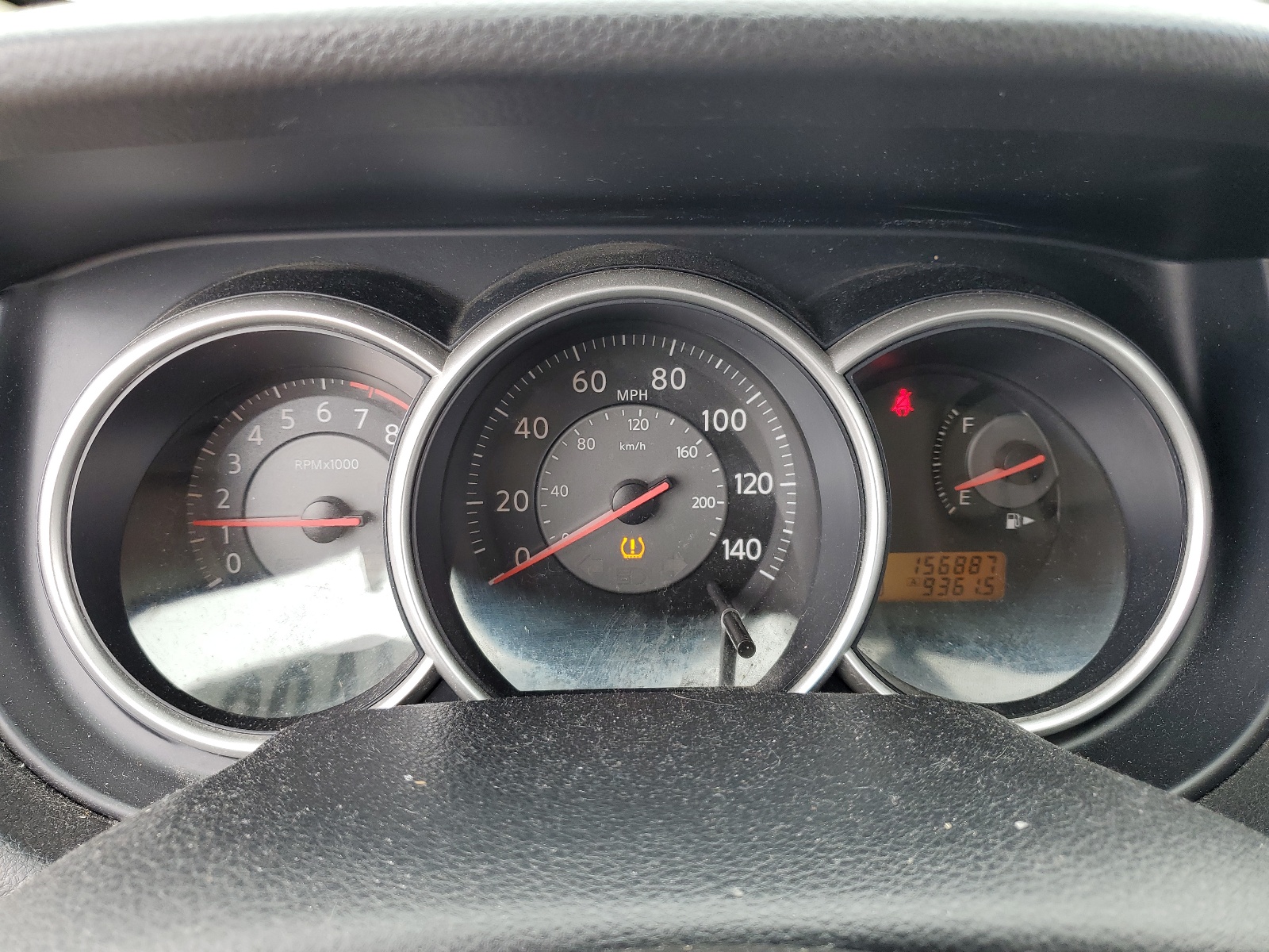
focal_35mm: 26
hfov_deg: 67.3
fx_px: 953
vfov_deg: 53.1
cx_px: 634
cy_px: 476
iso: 50
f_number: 1.5
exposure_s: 1/175
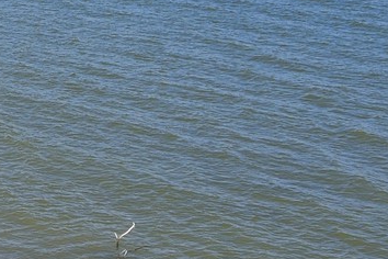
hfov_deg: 13.5
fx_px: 1315
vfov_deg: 11.0
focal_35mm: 122
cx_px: -461
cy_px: -45
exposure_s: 1/320
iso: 100
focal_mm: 27
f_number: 10
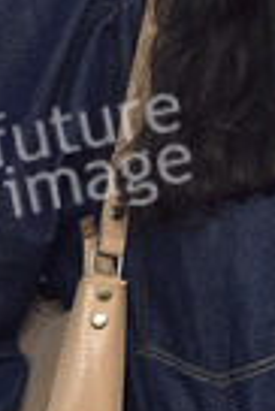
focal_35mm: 352
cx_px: 367
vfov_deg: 5.8
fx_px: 4023
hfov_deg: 3.9
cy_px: 15
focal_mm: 120
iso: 640
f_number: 6.3
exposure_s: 1/250
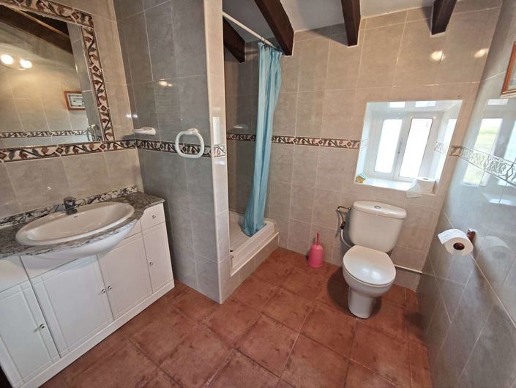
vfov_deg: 85.8
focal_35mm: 14
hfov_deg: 102.0
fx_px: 209
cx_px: 258
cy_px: 194
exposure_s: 1/33.3
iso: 250
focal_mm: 2.16
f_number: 2.2
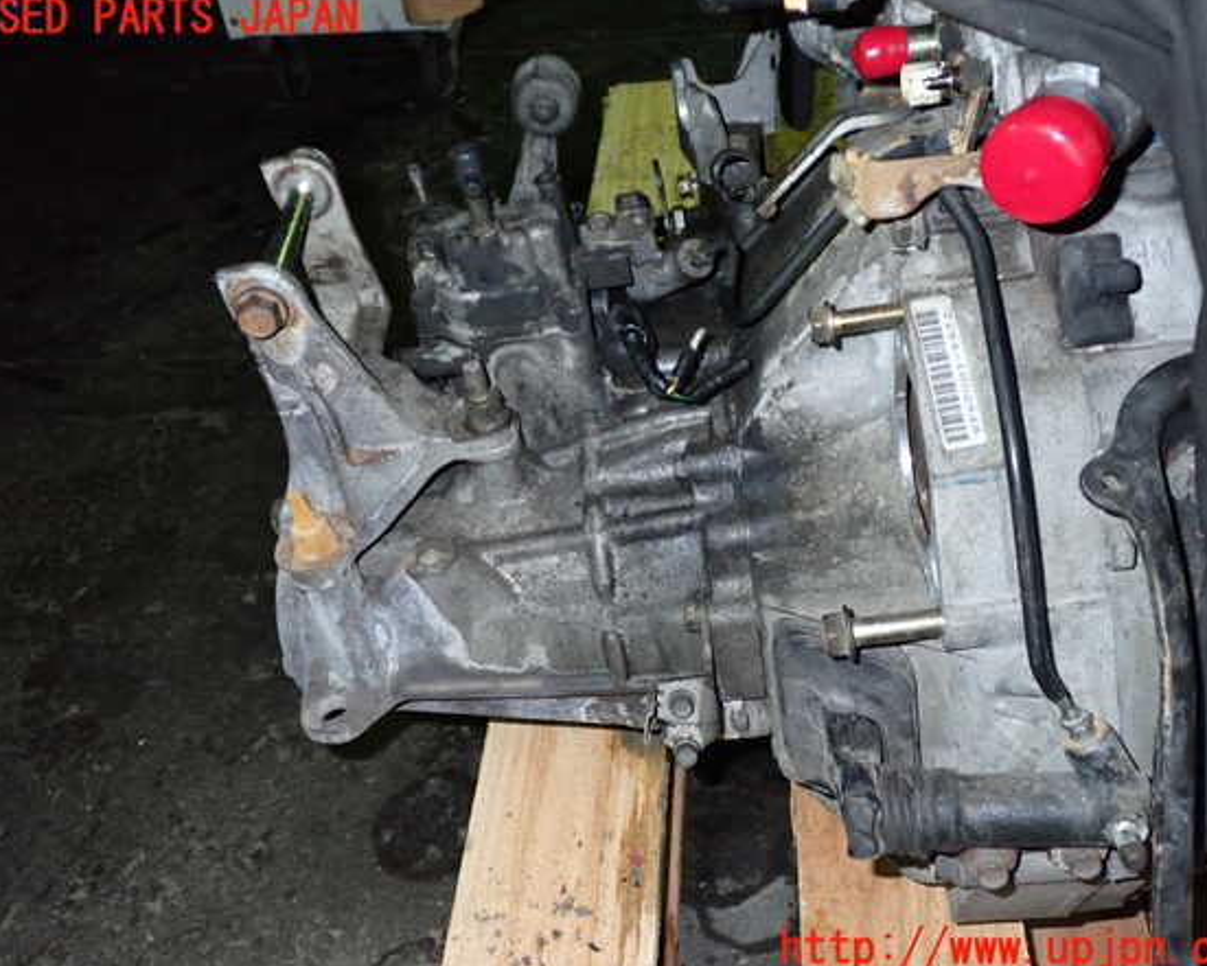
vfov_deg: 43.4
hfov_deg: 52.8
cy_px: 484
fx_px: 1215
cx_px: 618
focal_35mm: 34
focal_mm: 5.79
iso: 800
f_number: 7.1
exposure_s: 1/30
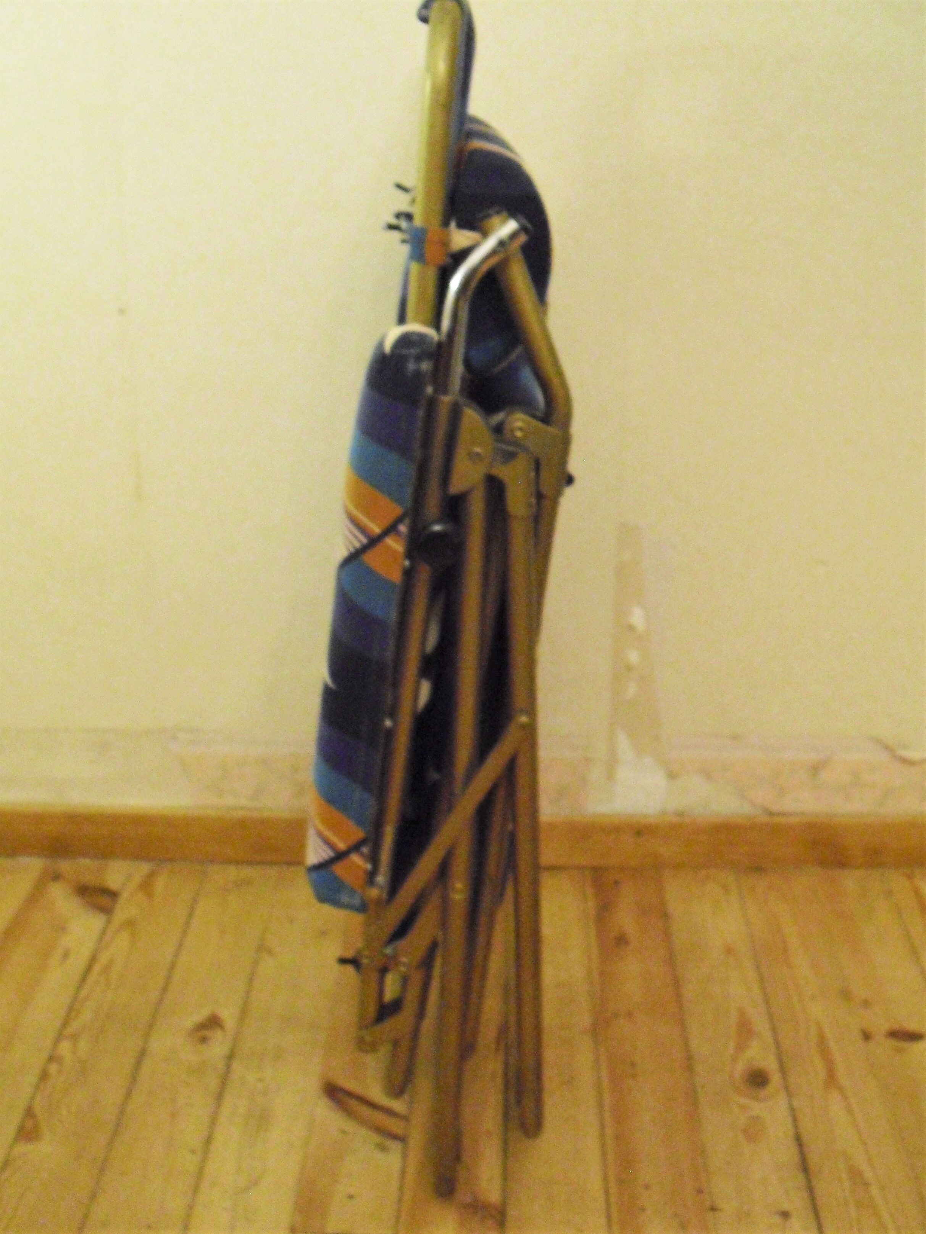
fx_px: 1284
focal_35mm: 36
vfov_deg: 51.4
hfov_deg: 39.7
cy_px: 617
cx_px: 463
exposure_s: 1/15
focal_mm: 6.3
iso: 800
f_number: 3.1
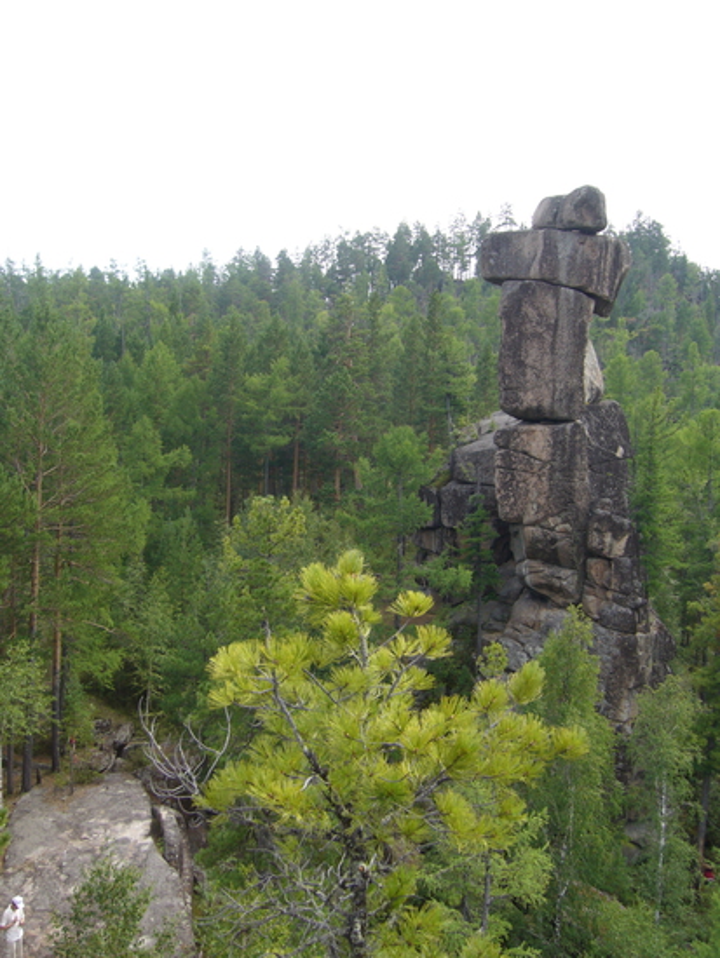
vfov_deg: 52.6
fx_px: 970
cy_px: 479
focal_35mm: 35
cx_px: 360
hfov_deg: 40.7
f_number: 5.6
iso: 80
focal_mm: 5.8
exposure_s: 1/100
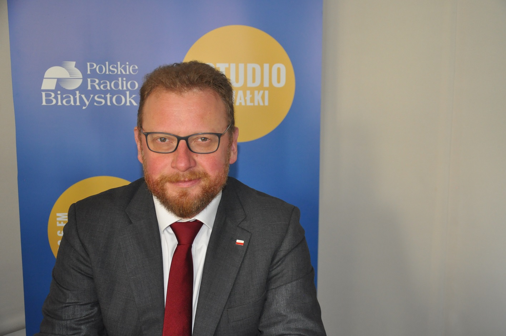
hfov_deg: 41.2
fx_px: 674
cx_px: 253
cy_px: 168
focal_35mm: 48
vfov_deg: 28.0
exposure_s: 1/60
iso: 800
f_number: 4.2
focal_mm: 32
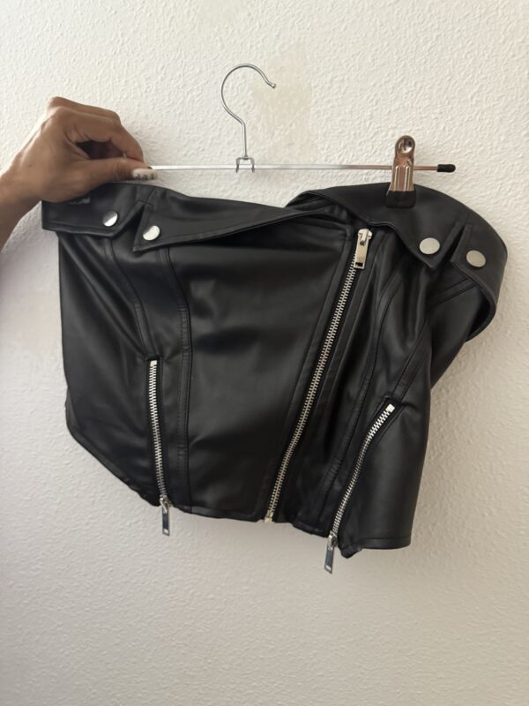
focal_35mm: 24
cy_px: 353
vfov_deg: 71.6
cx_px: 264
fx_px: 489
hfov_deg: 56.8
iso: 640
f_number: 1.78
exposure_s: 1/60
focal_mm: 6.76
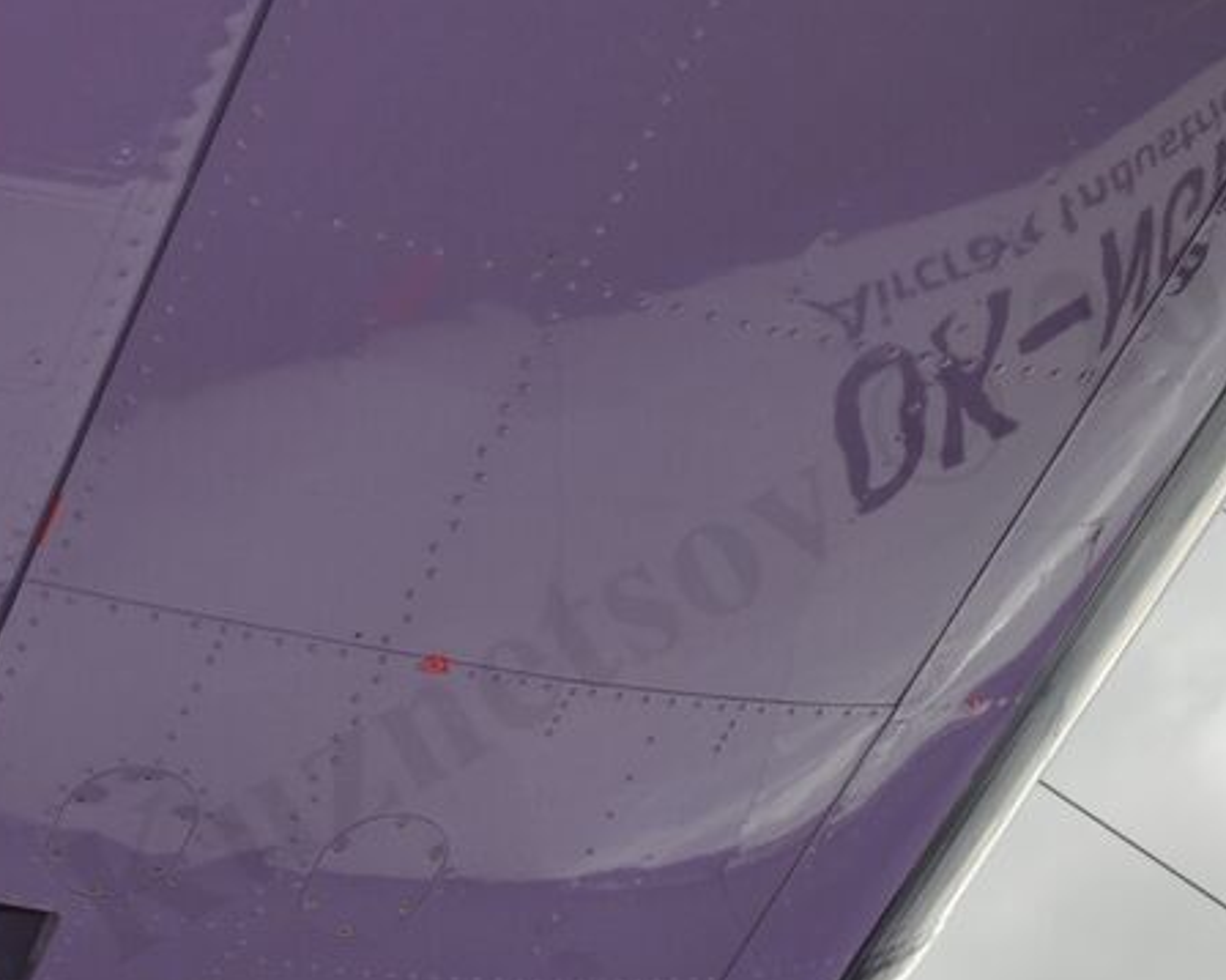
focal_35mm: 68
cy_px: 1024
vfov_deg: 21.4
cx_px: -126
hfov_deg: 25.7
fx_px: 2479
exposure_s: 1/200
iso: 200
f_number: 8
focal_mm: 17
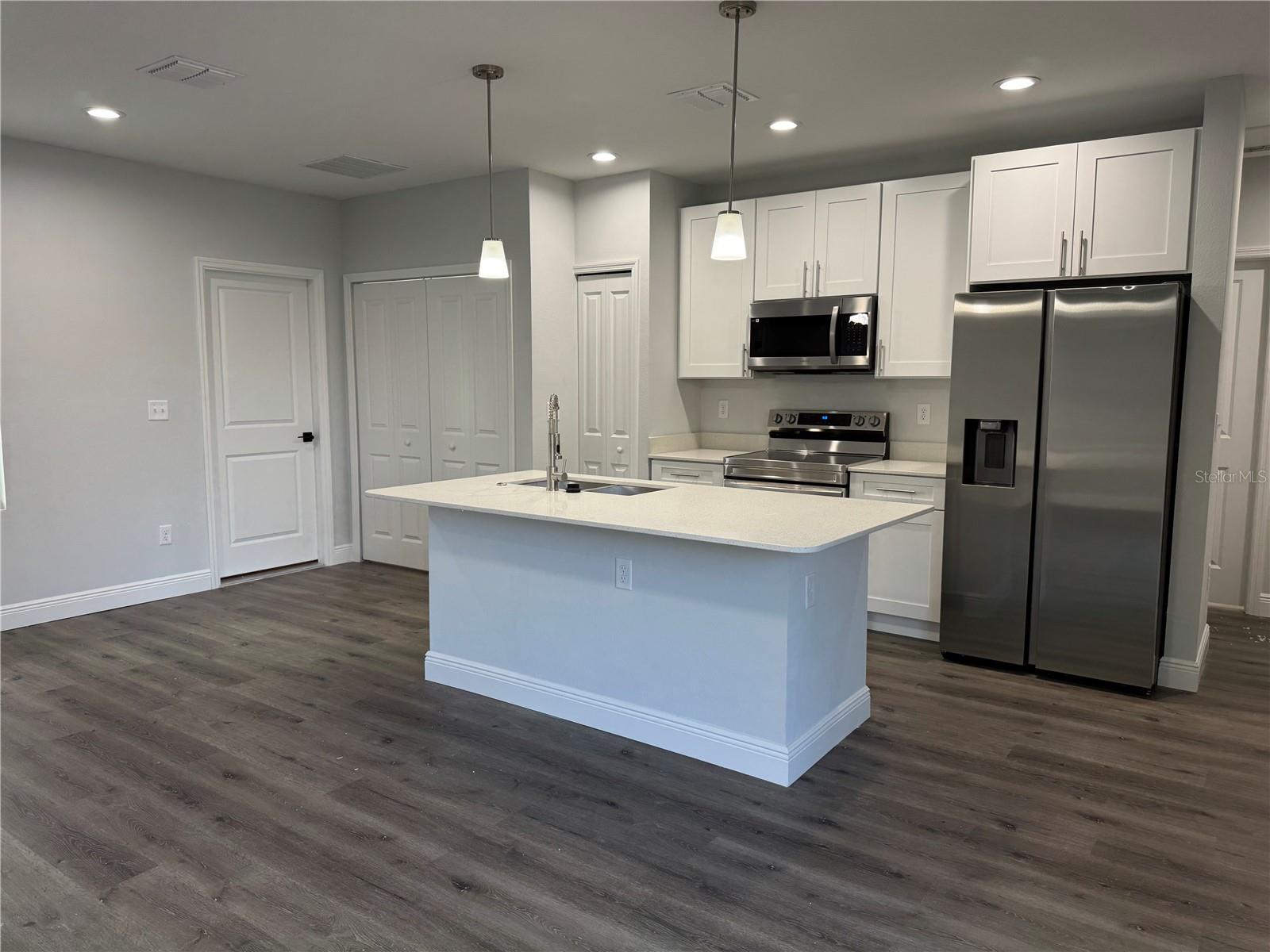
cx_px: 635
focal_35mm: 24
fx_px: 881
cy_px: 476
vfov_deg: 56.8
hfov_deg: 71.6
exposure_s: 1/120
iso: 125
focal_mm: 6.86
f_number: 1.78
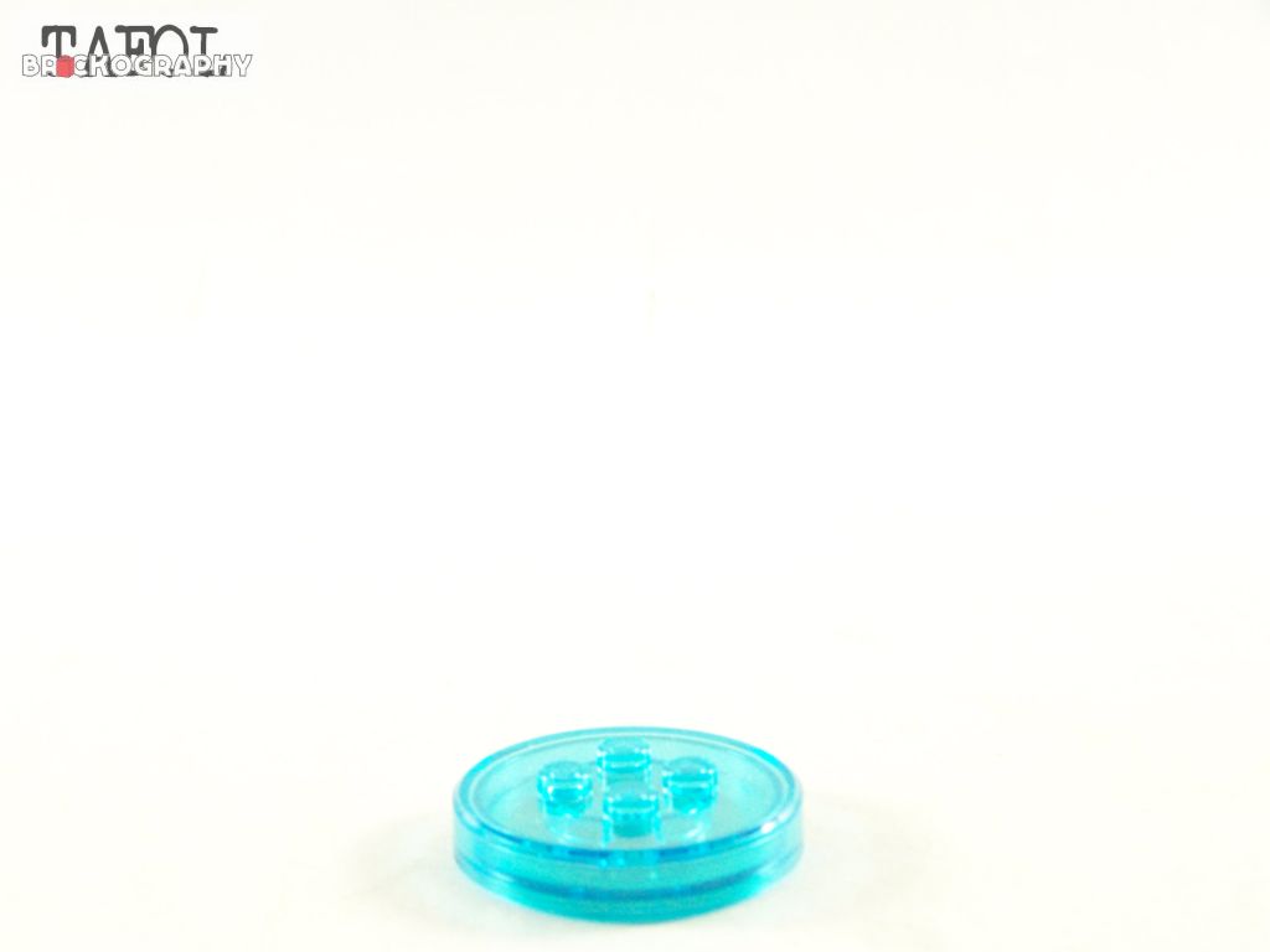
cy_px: 476
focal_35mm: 75
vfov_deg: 19.6
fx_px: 2752
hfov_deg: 26.0
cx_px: 635
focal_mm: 12.4
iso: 400
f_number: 3.2
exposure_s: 1/60
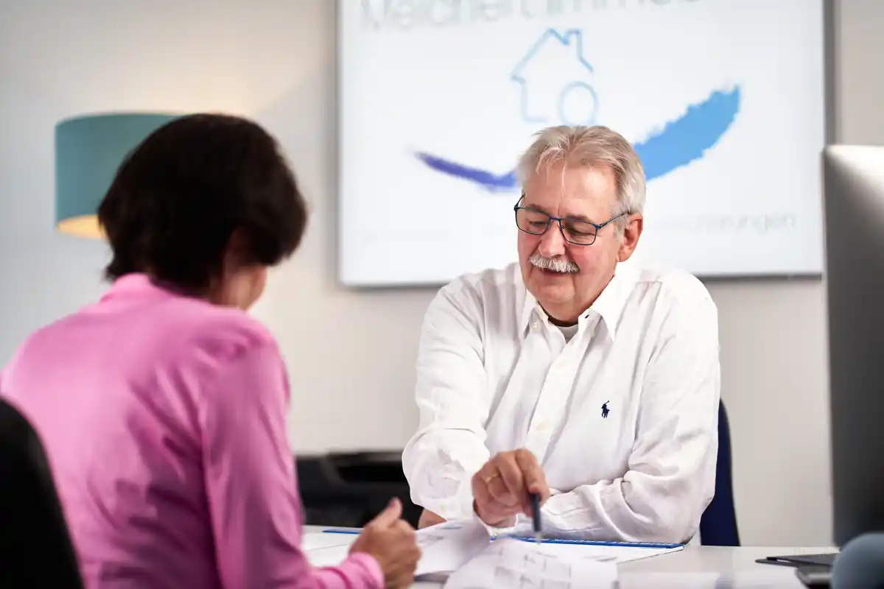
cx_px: 442
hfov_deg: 23.9
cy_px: 294
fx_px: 2087
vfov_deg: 16.1
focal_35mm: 85
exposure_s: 1/160
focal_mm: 85
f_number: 1.8
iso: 64
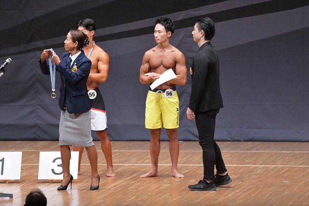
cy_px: 103
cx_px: 154
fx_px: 2188
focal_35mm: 255
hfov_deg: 8.1
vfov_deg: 5.4
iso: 8000
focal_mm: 170
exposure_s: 1/400
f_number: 5.6
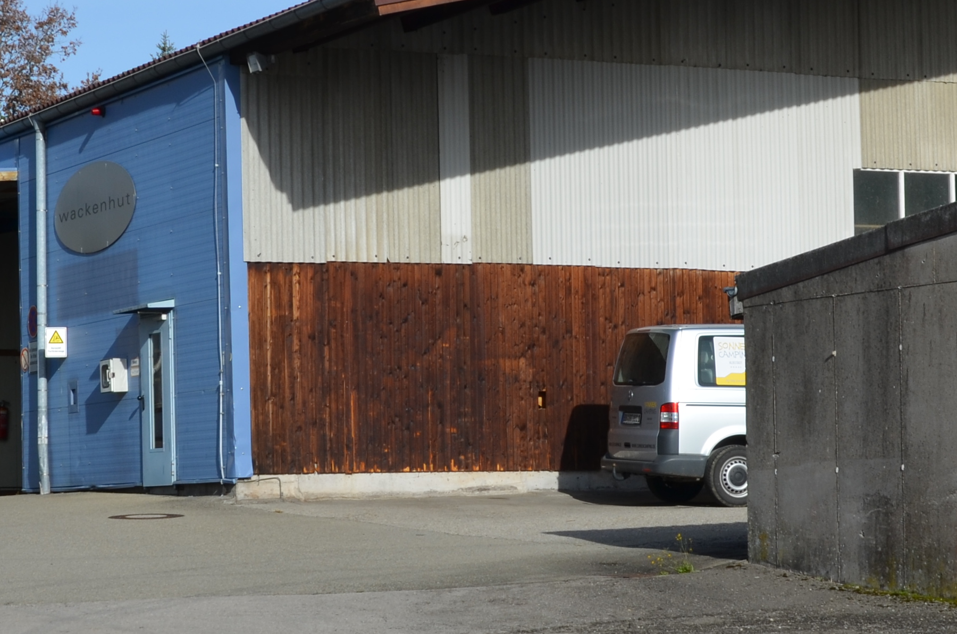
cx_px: 499
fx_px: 3051
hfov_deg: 17.8
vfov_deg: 11.8
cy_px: 435
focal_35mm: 115
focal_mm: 28
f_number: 9
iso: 100
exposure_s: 1/320
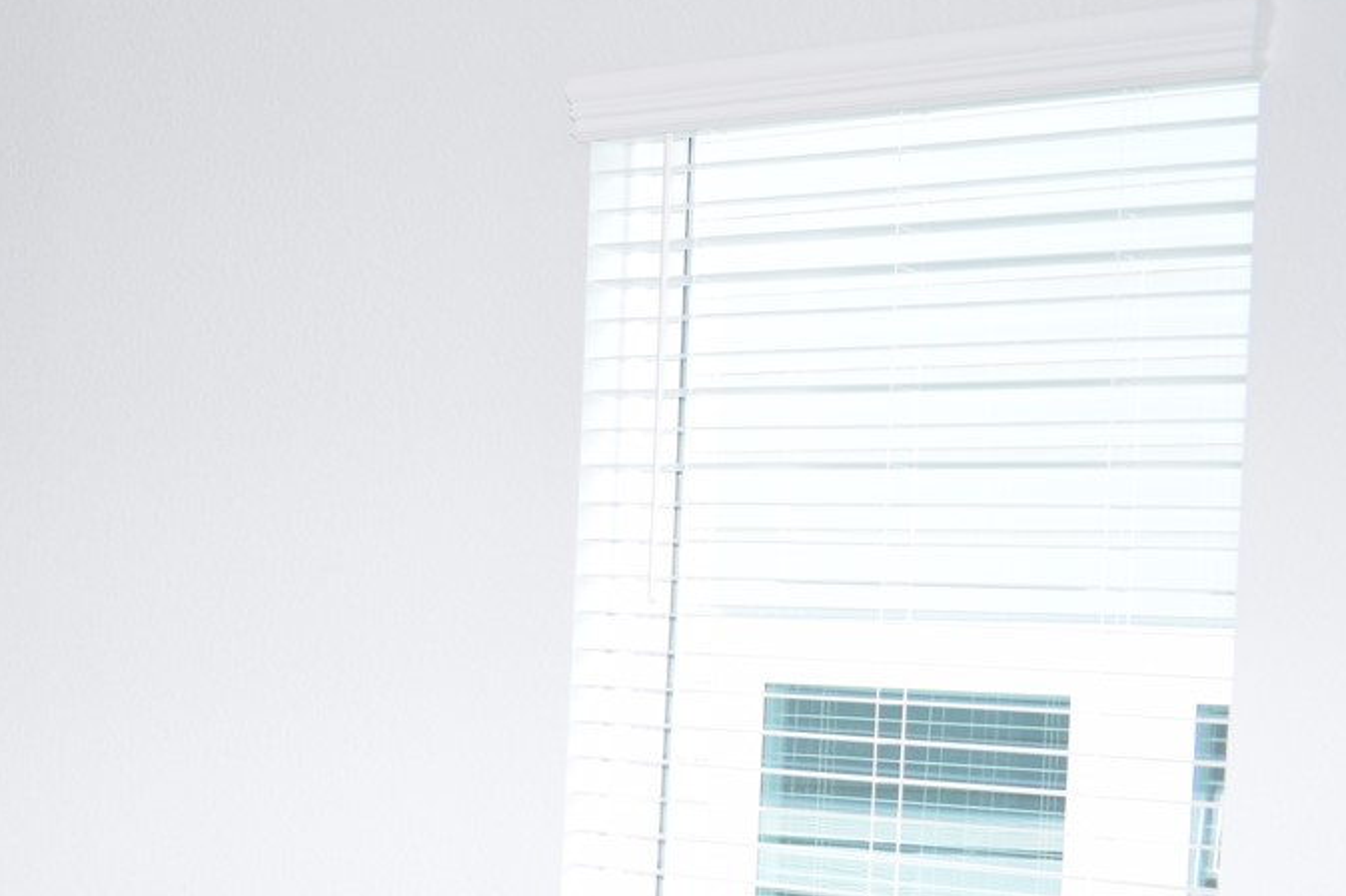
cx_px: -715
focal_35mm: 87
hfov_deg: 20.0
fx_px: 3252
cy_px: 808
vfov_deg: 15.5
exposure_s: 1/100
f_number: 5
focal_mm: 18
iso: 400
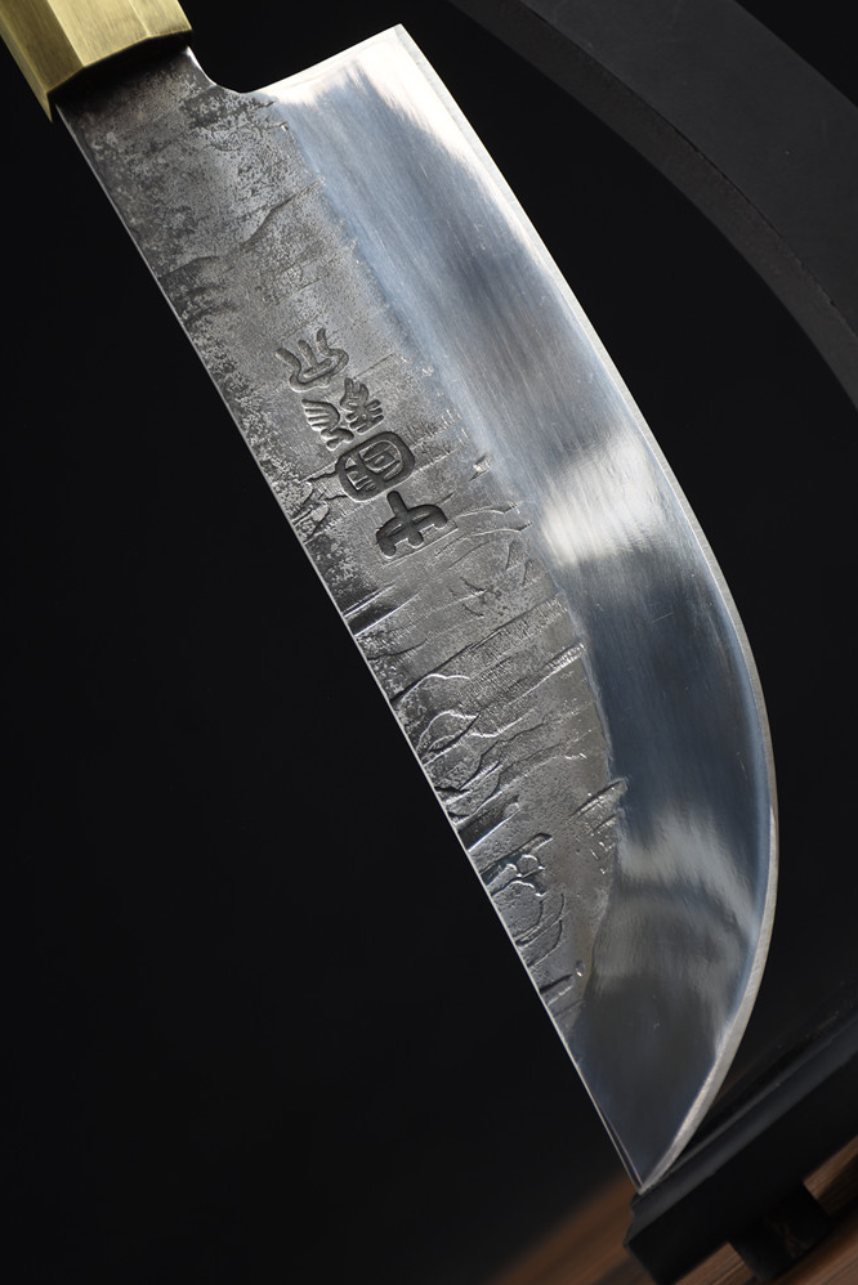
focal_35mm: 109
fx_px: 3894
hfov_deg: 12.6
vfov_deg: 18.7
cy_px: 628
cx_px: 486
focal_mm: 62
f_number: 5
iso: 100
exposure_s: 1/25
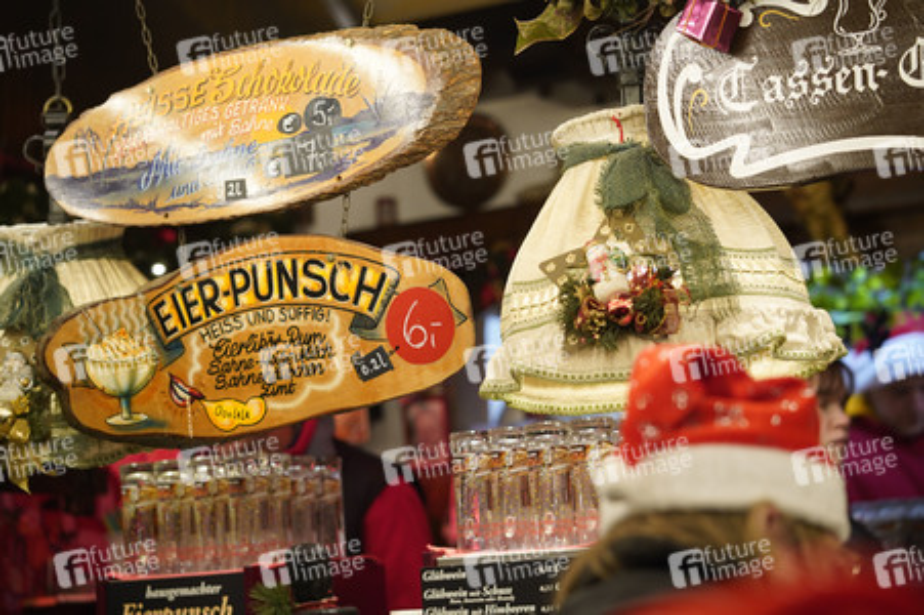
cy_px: 308
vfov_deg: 16.0
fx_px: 2180
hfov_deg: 23.9
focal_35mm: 85
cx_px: 462
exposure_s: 1/640
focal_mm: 85
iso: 1600
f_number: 2.8
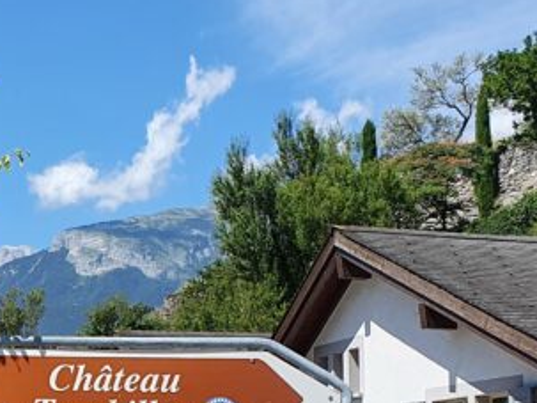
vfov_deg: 16.3
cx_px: -55
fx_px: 1365
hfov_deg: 21.1
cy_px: 444
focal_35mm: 88
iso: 50
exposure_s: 1/1452
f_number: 2.4
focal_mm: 4.32
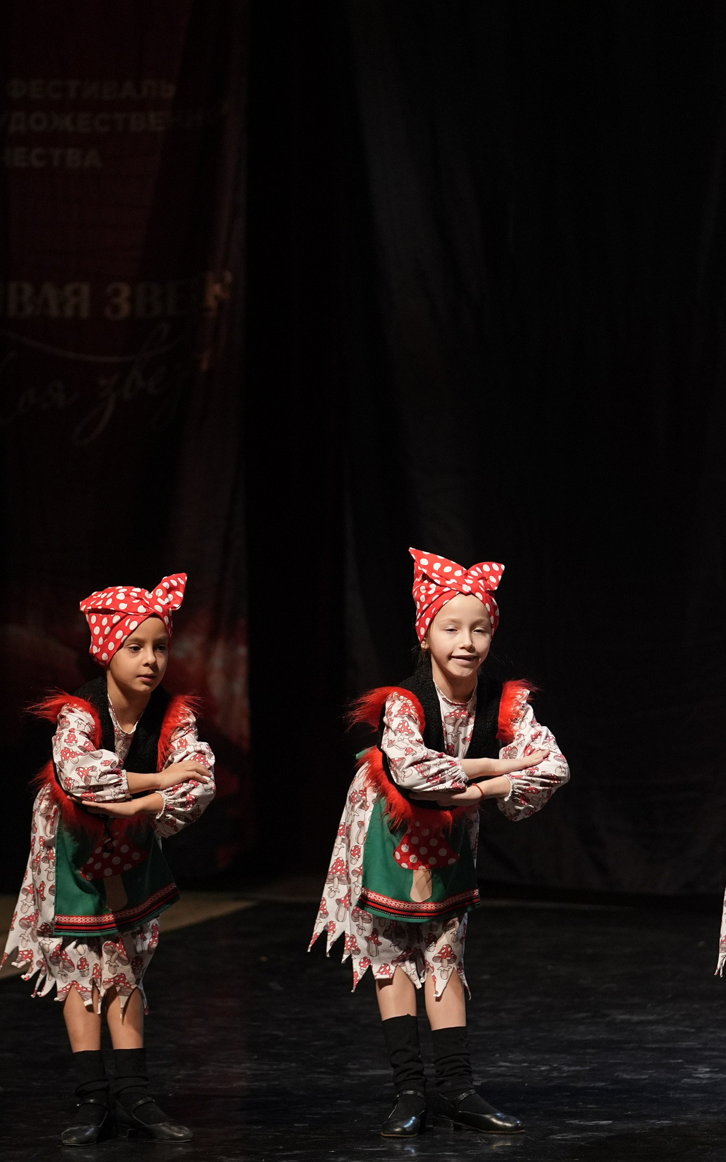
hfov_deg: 4.7
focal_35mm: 277
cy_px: 581
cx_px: 482
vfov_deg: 7.6
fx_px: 8767
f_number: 2.8
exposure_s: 1/400
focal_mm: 181
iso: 2000
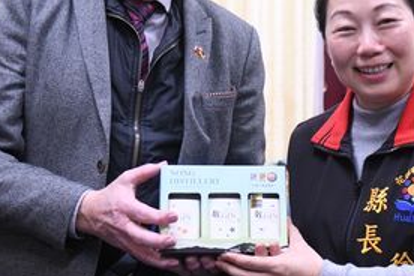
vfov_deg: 18.3
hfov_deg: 26.9
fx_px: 851
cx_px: 316
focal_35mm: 74
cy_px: 81
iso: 1600
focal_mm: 34
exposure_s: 1/160
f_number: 4
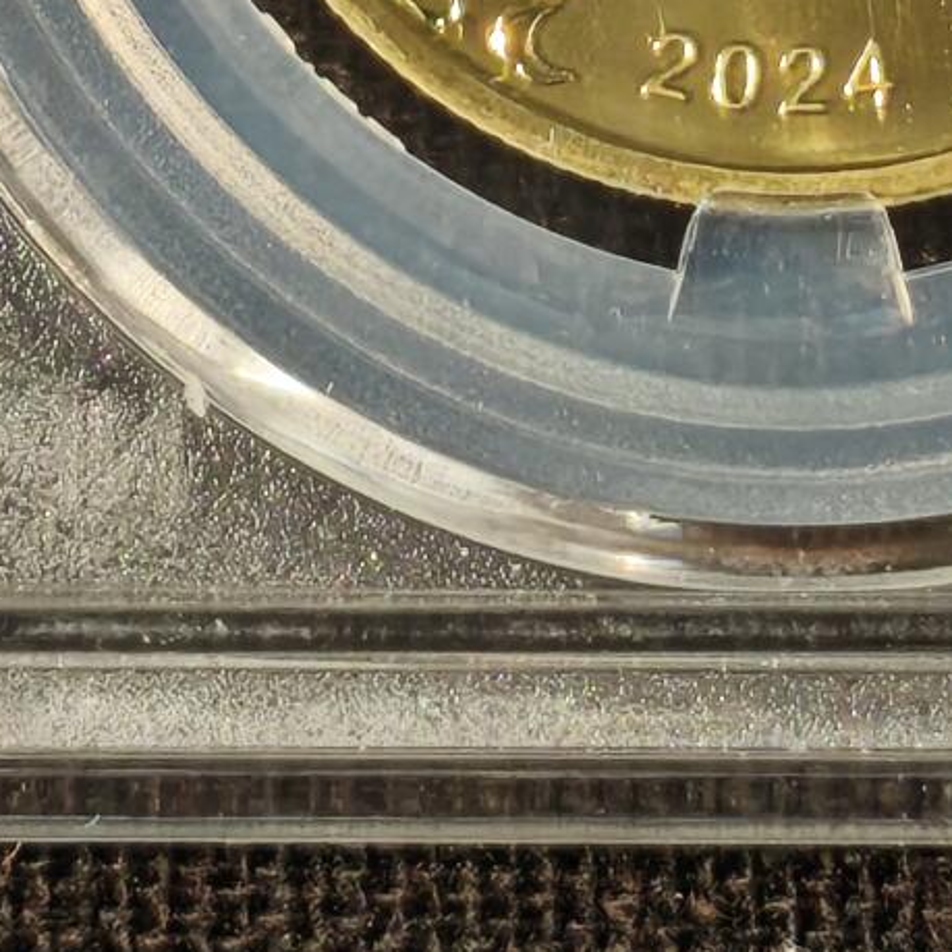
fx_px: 9708
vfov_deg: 5.5
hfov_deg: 5.6
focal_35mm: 312
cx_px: 755
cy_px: -738
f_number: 1.5
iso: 50
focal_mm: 4.94
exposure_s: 1/528
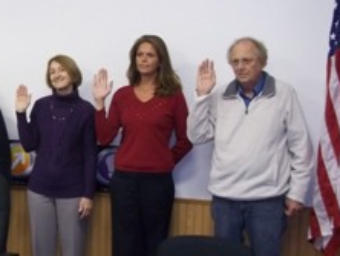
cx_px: 66
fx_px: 688
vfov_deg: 21.0
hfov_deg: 27.2
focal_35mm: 70
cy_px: 138
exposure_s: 1/30
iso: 320
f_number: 3.1
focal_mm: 6.5
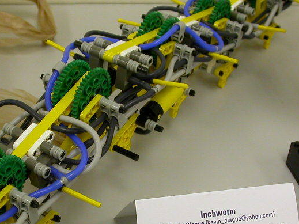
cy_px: 153
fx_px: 648
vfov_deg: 19.6
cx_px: 112
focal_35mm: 75
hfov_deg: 25.9
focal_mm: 7.85
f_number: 3
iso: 100
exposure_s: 1/45.3
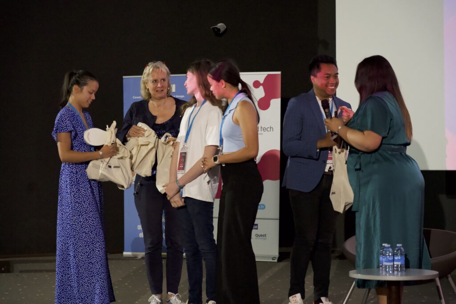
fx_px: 1051
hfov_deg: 24.5
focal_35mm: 83
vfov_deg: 16.5
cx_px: 228
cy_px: 152
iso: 12800
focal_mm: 83
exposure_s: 1/125
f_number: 4
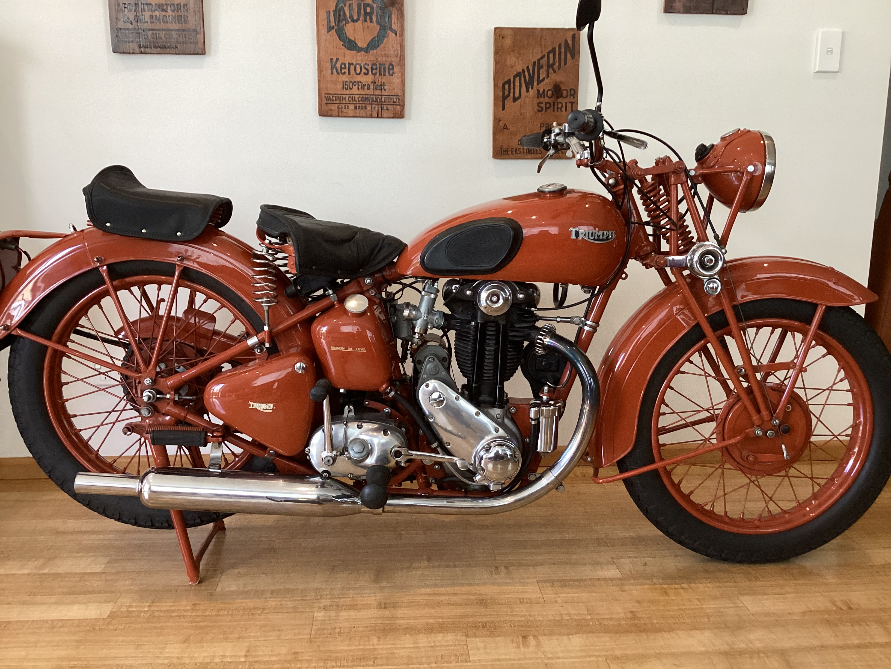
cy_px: 334
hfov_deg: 58.4
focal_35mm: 31
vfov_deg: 45.4
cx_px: 446
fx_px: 798
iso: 250
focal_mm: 3.3
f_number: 2.4
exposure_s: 1/60
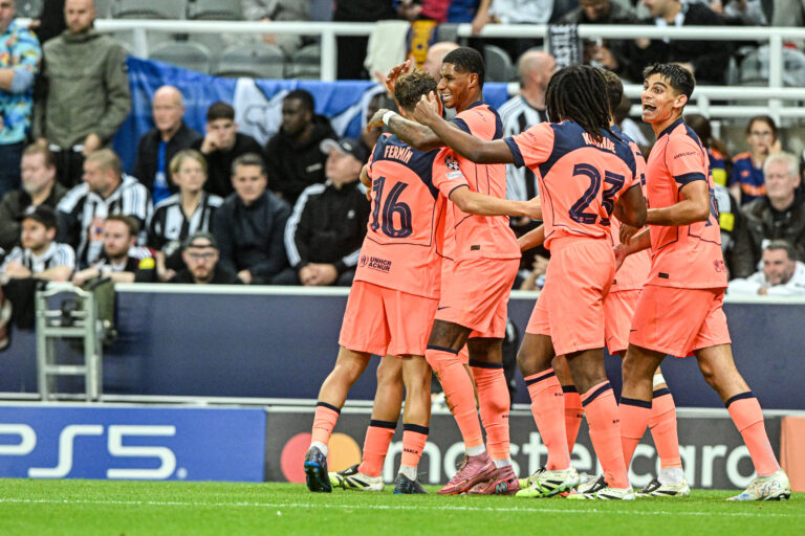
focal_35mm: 600
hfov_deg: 3.4
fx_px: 13416
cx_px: 402
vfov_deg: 2.3
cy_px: 268
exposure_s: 1/1250
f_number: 4
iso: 3200
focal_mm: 400
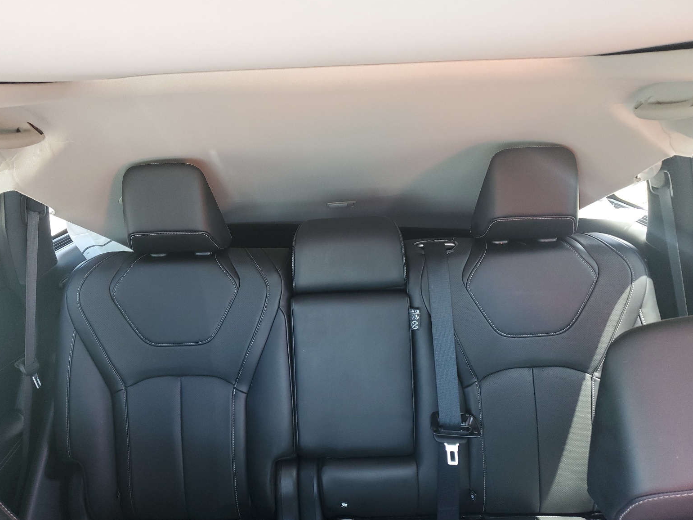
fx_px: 541
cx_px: 346
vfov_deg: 51.4
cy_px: 264
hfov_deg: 65.3
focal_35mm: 27
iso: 103
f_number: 1.5
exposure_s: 1/60.2
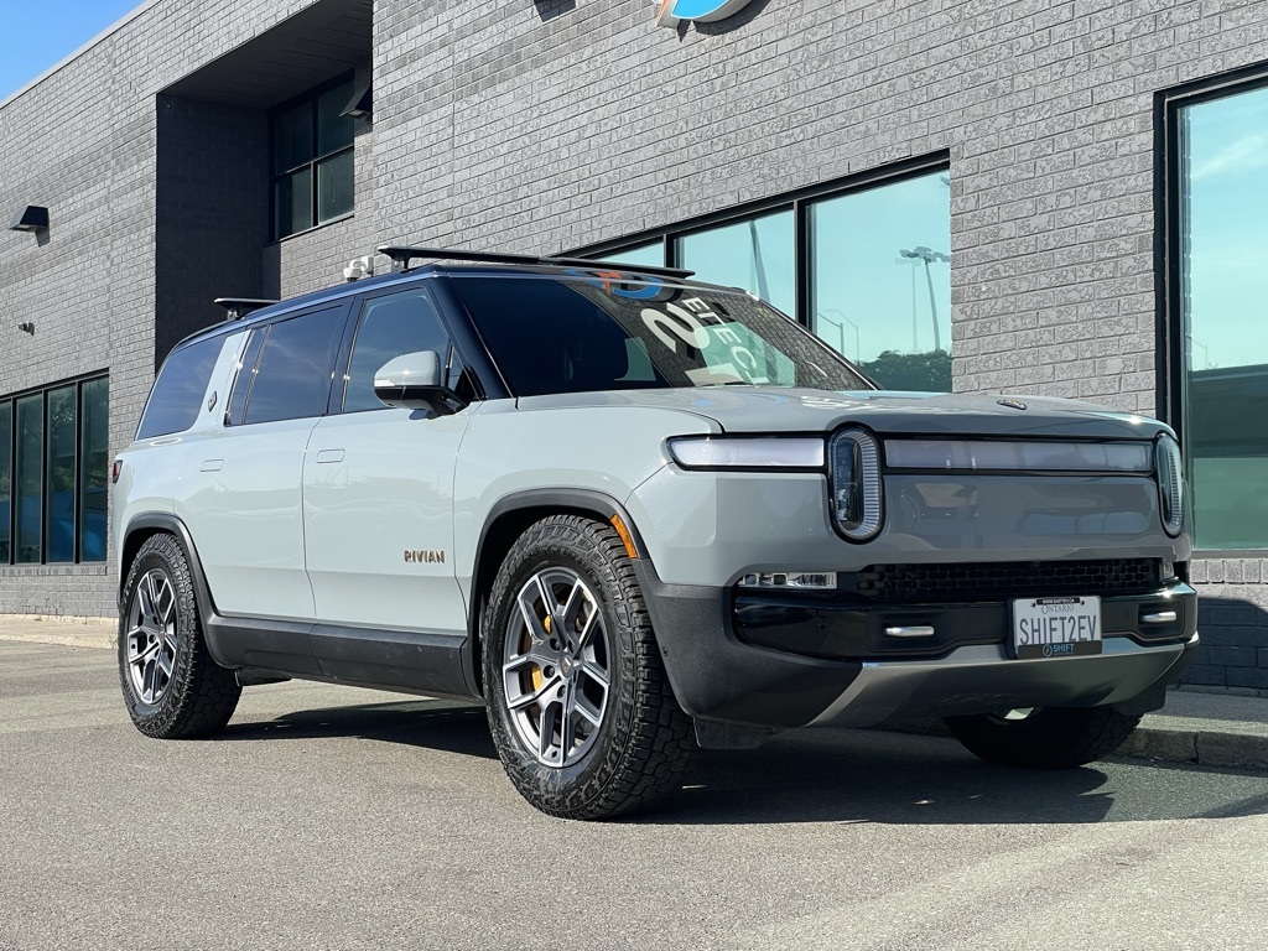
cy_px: 476
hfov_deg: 36.8
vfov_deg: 28.0
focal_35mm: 52
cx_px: 634
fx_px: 1905
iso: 25
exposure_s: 1/1332
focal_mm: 6
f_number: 2
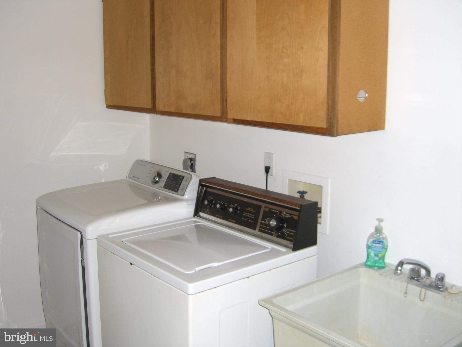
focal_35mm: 38
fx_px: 507
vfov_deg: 37.7
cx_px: 231
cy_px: 174
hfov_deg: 49.0
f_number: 2.8
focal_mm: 7.9
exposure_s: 1/60
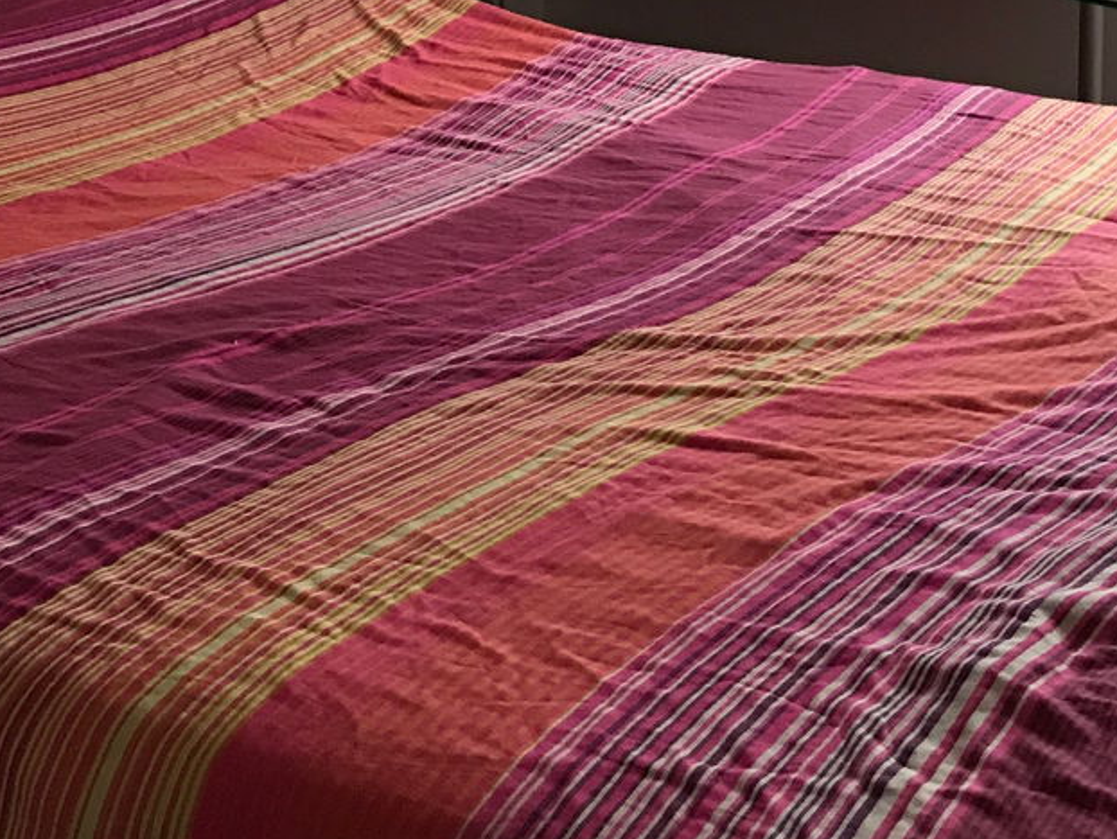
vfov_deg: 19.5
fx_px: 2324
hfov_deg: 27.0
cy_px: -106
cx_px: 639
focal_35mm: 72
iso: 80
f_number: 1.8
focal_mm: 3.99
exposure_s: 1/17
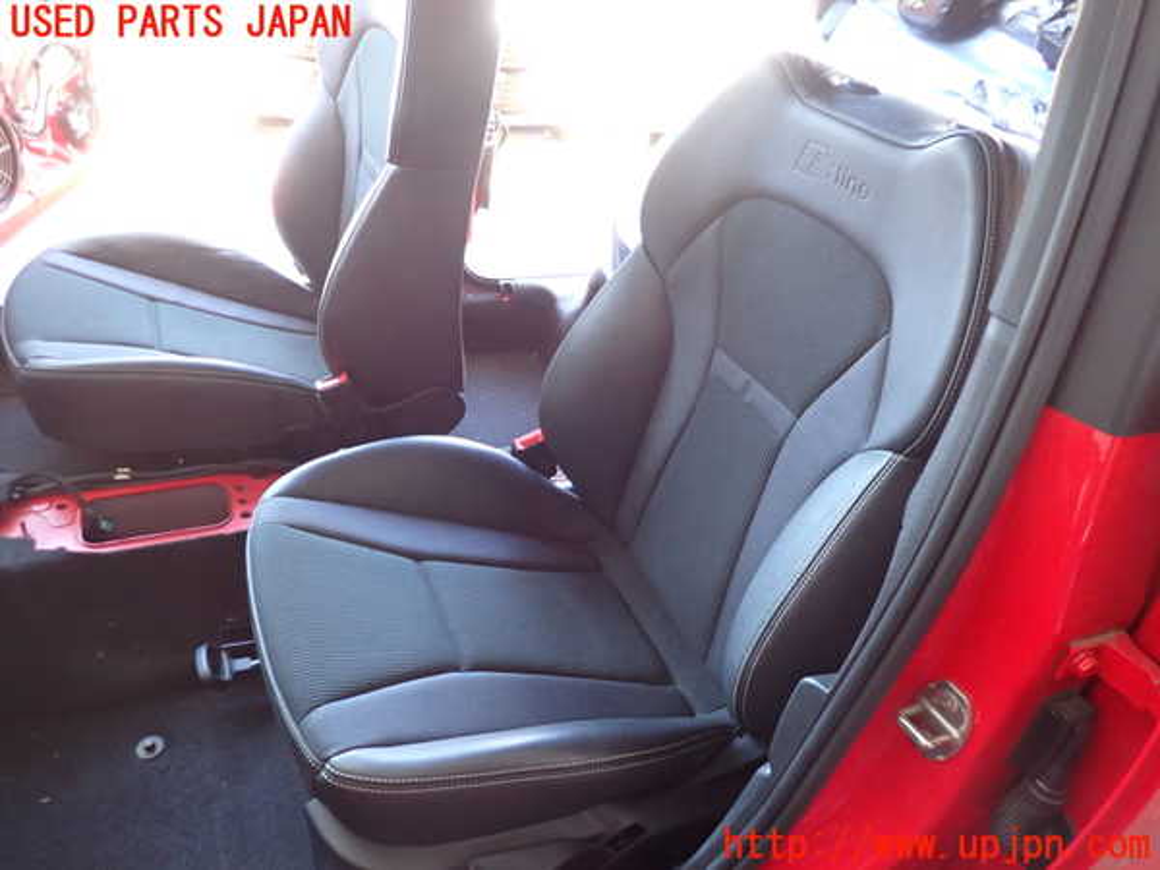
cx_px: 580
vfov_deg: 54.9
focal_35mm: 25
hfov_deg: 69.4
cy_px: 435
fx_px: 838
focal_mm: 4.5
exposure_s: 1/30
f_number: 2
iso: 320
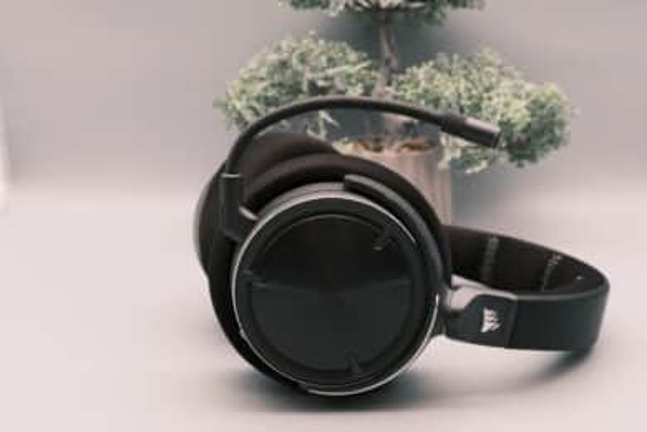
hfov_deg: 42.7
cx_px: 324
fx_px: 827
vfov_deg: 29.2
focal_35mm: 46
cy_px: 216
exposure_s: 1/100
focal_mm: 30.5
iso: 640
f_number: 7.1
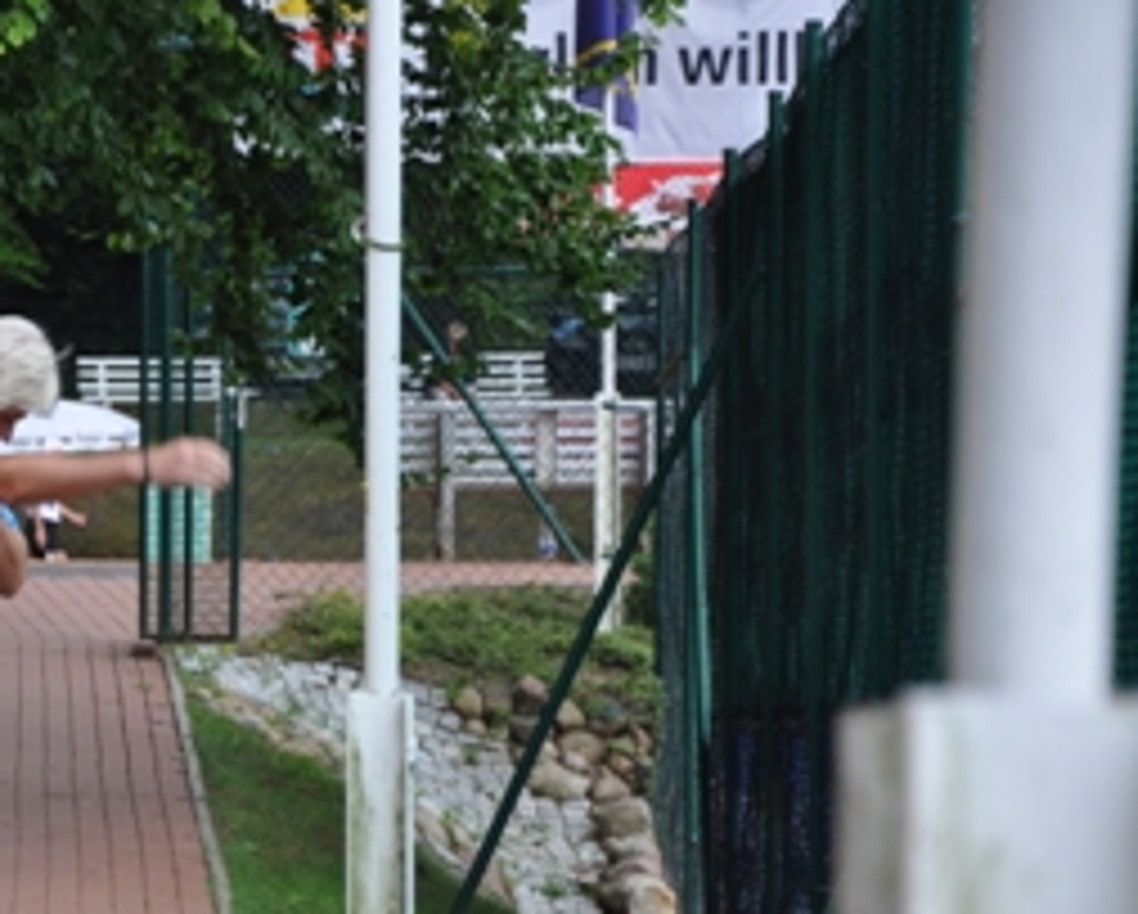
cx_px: 135
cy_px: 639
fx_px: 8228
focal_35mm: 244
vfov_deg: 6.3
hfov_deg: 7.9
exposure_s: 1/160
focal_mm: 98
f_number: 6.3
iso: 200
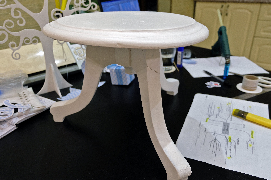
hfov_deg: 61.9
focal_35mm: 30
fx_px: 226
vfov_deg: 43.6
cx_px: 136
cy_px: 90
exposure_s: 1/30
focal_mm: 20.1
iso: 800
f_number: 3.8
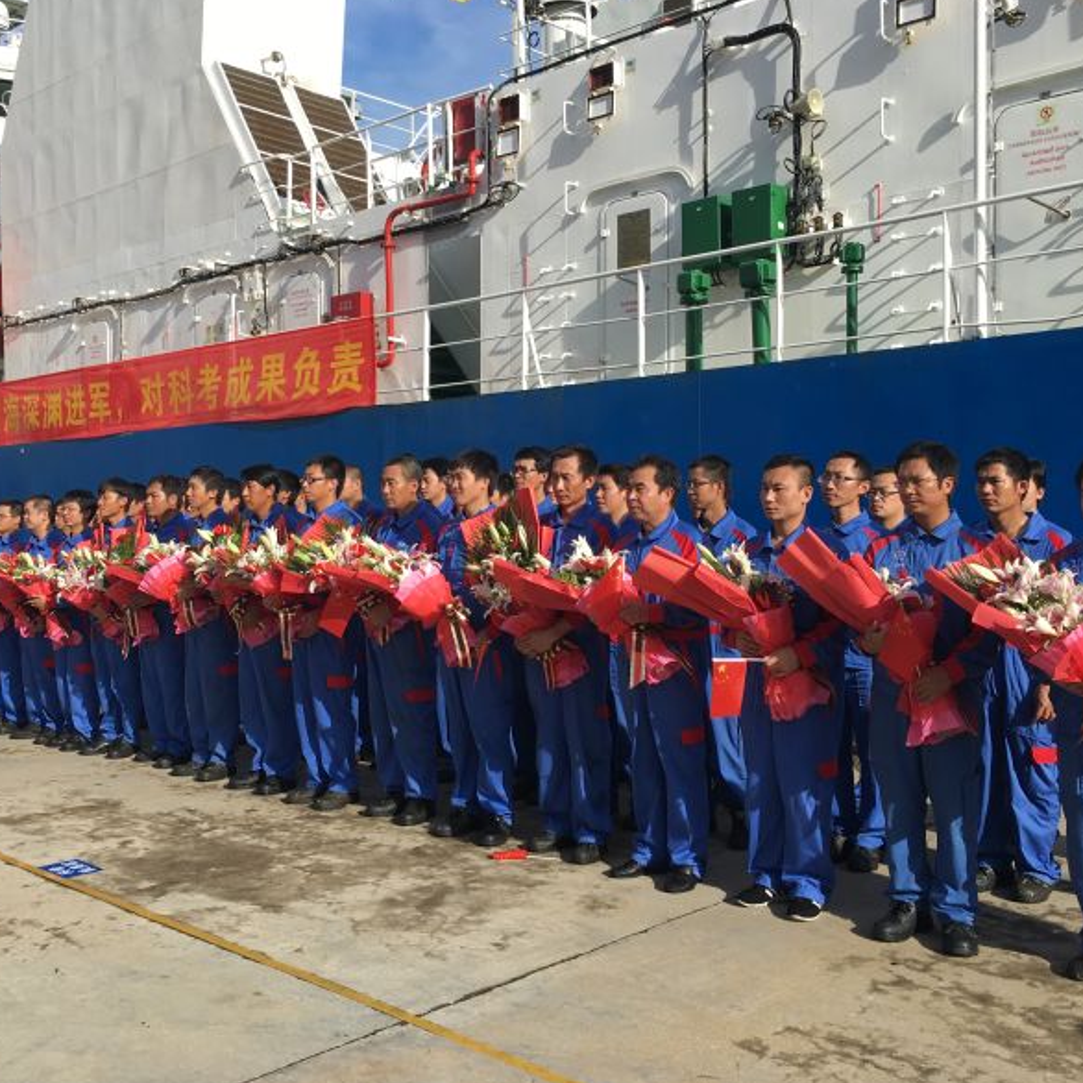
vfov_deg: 47.2
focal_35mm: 35
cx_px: 505
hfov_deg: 47.2
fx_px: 1239
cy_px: 542
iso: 25
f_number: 2.2
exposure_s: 1/1221
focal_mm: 4.15
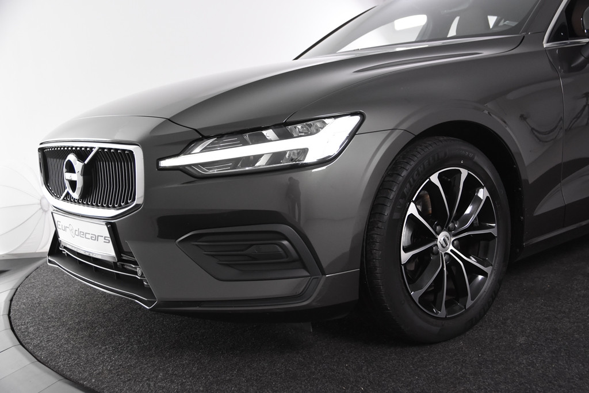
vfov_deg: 34.2
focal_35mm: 39
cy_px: 196
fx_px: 638
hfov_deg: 49.5
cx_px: 294
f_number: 4.5
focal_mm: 26
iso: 1600
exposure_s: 1/80
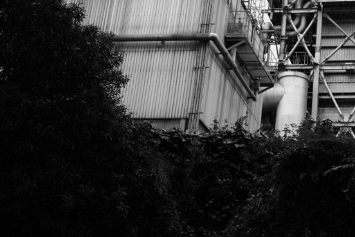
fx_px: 749
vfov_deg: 17.8
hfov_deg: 25.8
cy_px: 51
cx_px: 318
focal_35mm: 76
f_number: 9
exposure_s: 1/400
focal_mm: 24.2
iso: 800
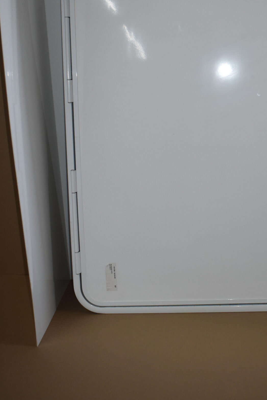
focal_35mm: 54
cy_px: 128
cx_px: 210
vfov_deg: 36.4
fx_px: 601
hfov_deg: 24.7
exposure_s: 1/200
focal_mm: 22
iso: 800
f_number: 3.8
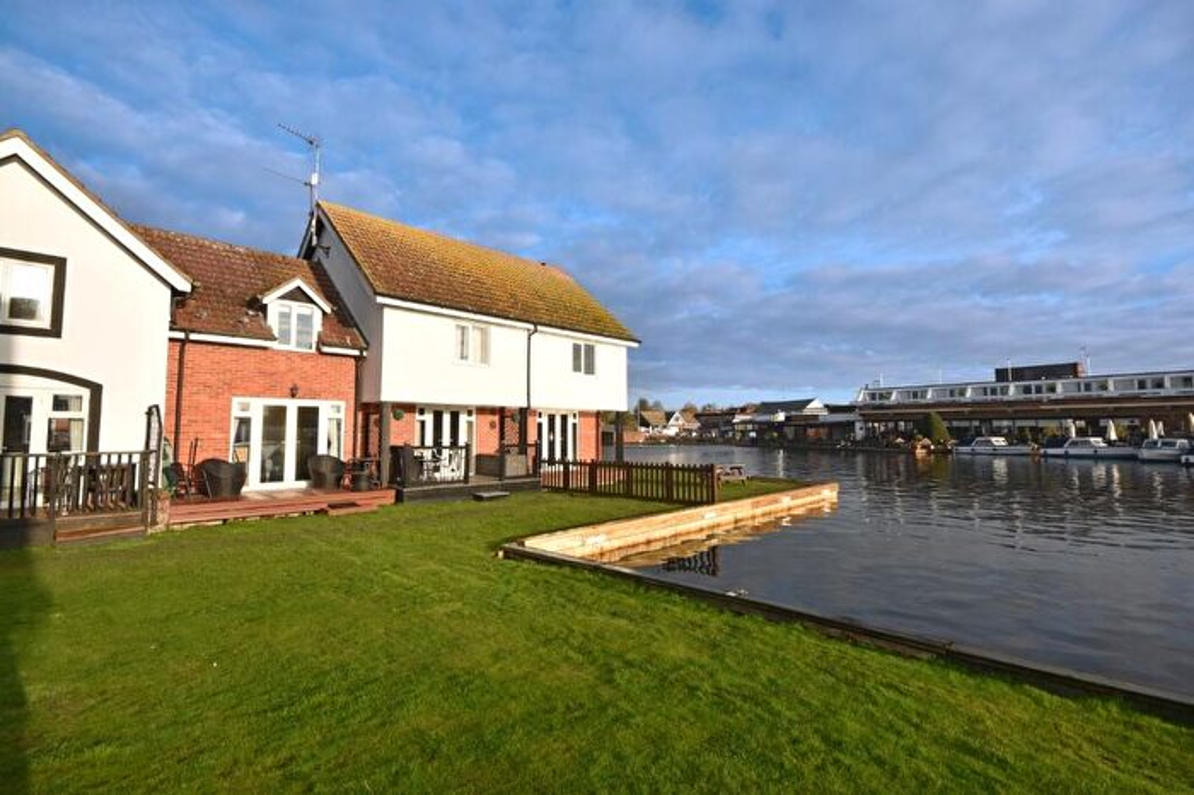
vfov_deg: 77.3
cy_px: 398
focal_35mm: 15
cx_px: 597
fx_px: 497
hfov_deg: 100.4
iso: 200
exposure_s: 1/320
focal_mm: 10
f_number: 9
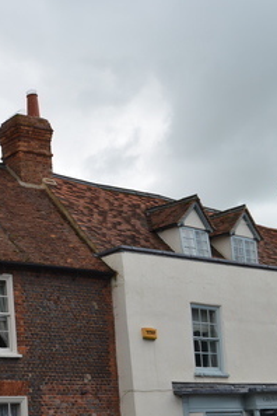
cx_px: -97
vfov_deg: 28.2
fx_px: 819
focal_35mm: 71
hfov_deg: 17.8
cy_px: 292
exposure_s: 1/250
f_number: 8
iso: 125
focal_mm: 22
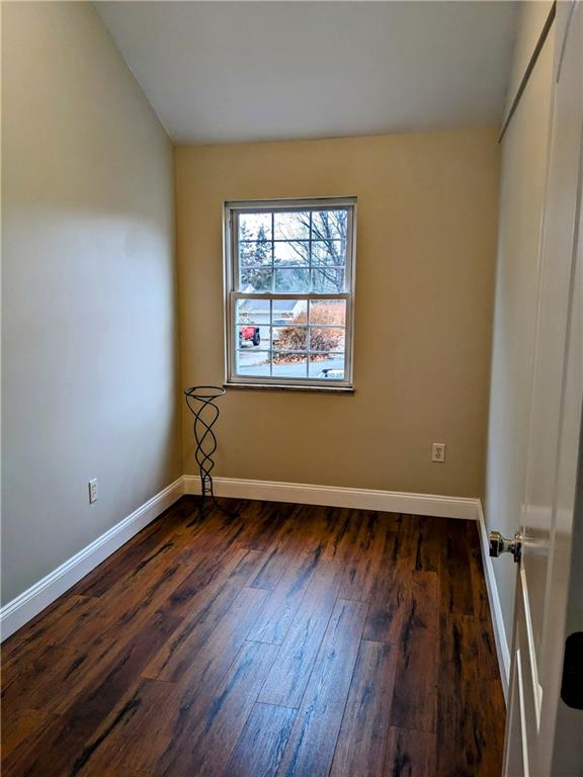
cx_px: 292
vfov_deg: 65.3
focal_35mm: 27
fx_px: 606
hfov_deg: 51.4
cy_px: 388
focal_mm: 4.38
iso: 58
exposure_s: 1/120
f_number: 1.73
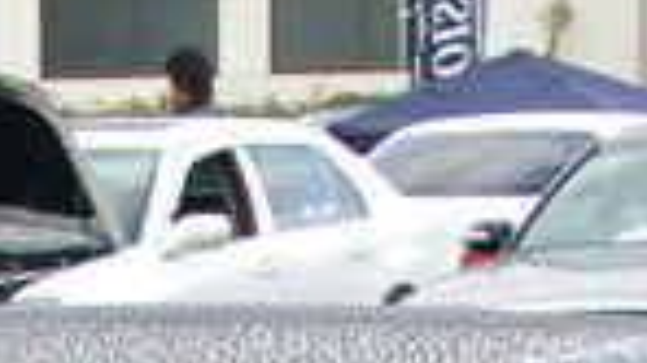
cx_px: -254
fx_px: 5016
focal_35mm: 293
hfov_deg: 7.3
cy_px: 1023
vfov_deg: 4.0
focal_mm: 27
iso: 200
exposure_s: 1/180
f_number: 6.7
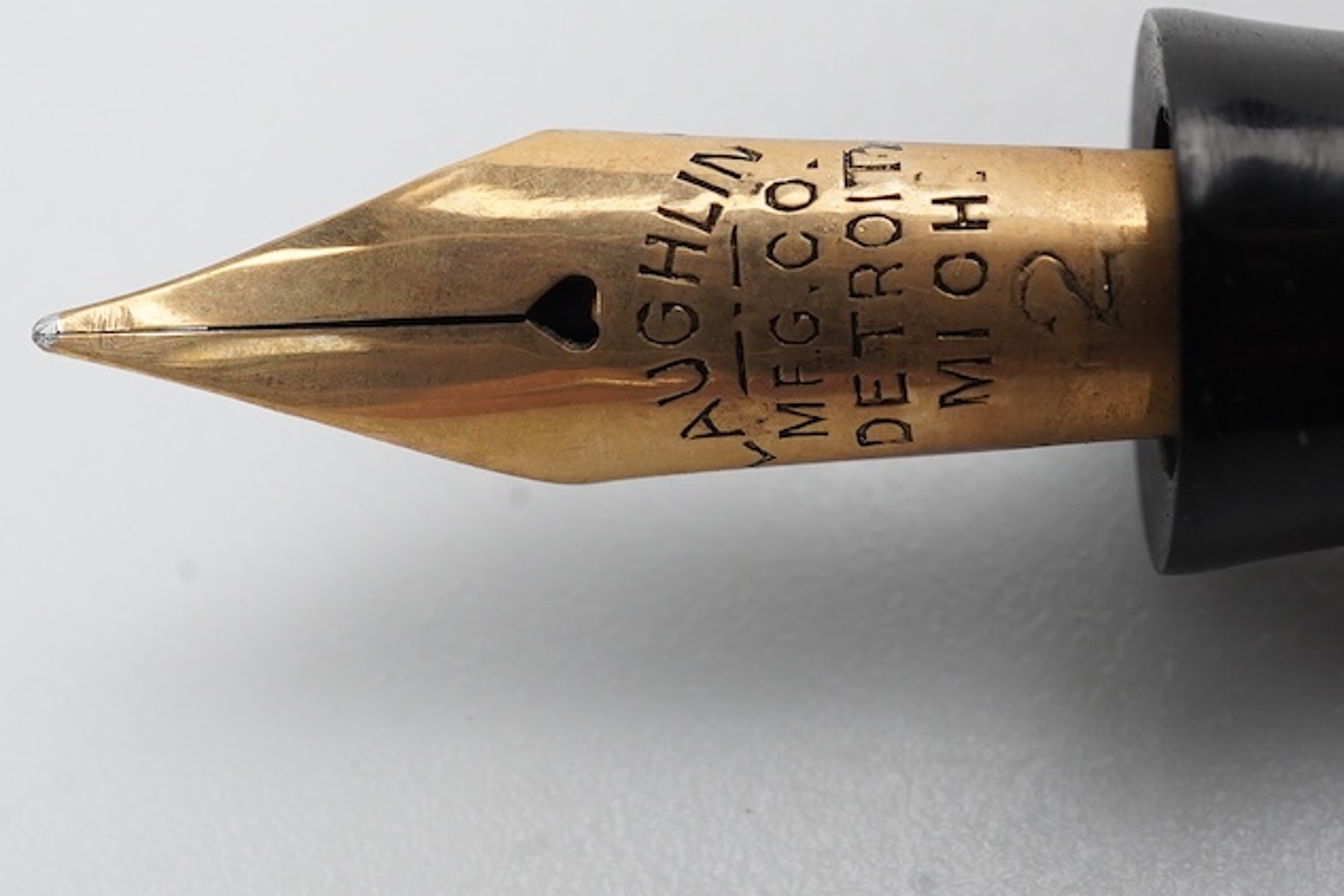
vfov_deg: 17.0
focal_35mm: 80
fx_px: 2986
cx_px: 840
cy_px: 282
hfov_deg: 25.3
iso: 640
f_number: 22
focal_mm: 30
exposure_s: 1/100
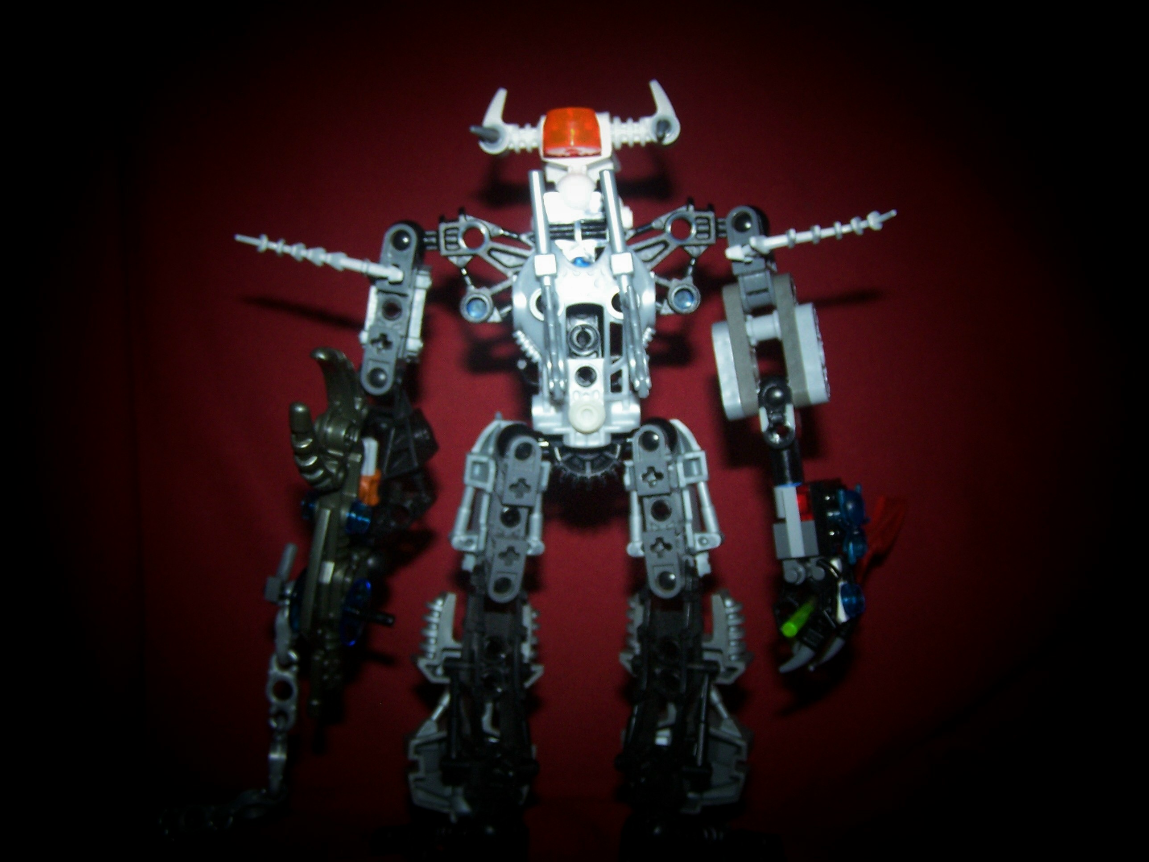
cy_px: 431
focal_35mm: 38
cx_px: 574
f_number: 2.8
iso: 140
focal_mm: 6.3
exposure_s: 1/60
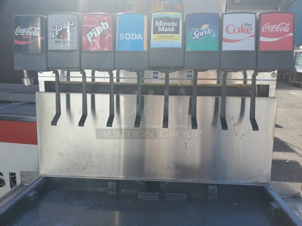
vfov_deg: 53.1
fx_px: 227
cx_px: 151
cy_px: 113
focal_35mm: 26
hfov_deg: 67.3
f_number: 2.4
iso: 50
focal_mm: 4.3
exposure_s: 1/665
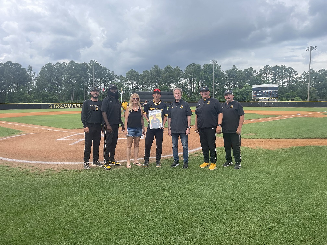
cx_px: 164
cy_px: 122
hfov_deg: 67.3
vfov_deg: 53.1
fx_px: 246
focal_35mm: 26
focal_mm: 4.2
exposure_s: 1/1416
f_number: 1.6
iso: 32
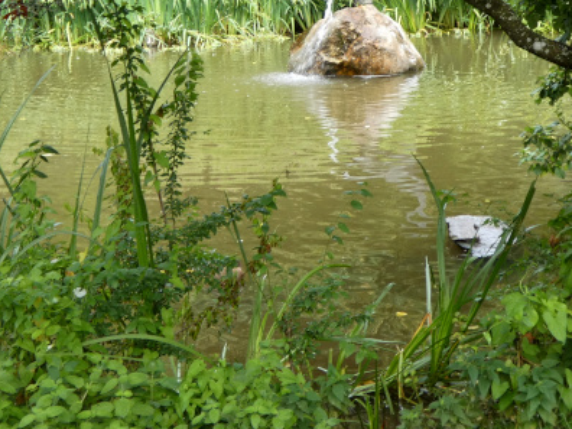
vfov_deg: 15.7
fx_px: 1537
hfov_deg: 21.1
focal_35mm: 93
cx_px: 293
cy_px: 33
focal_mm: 8.2
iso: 80
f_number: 3.8
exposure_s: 1/80
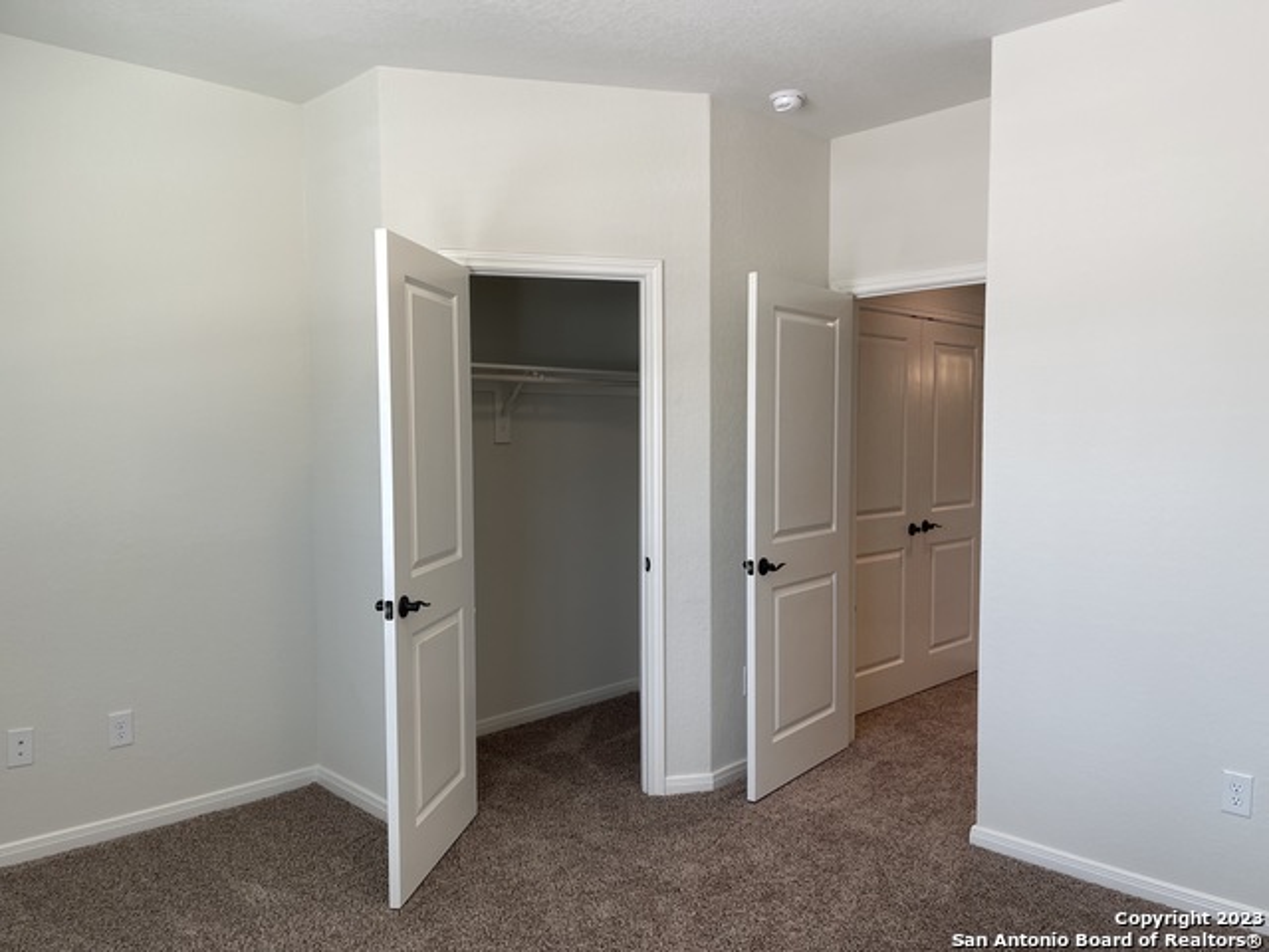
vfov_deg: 53.1
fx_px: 953
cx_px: 634
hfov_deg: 67.3
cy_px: 476
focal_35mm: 26
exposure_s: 1/120
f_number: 1.6
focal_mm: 5.1
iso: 64
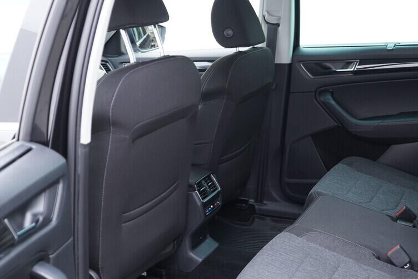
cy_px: 186
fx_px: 569
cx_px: 244
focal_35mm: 49
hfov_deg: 40.2
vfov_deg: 27.4
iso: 400
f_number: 2.8
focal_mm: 24
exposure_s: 1/40
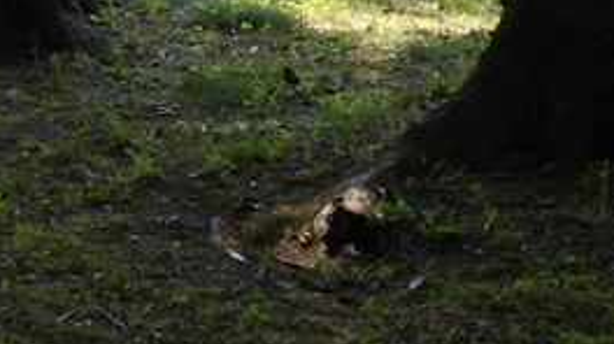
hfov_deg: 12.2
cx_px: -430
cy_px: -381
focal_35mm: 165
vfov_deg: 7.0
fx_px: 2684
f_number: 4.5
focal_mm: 6.9
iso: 80
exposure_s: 1/80
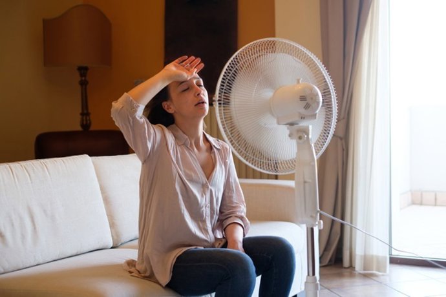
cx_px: 223
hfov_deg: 37.5
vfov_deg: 25.5
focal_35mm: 53
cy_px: 148
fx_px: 657
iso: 200
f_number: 2
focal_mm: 35
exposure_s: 1/105
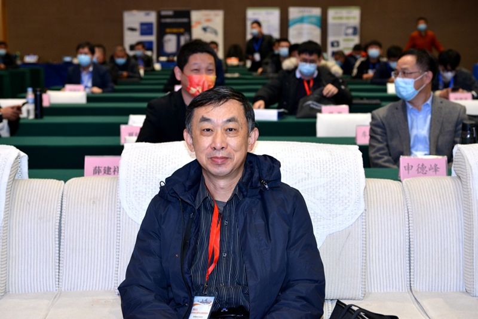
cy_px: 160
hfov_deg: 28.8
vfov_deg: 19.5
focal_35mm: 70
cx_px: 239
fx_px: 930
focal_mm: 70
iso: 1250
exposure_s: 1/60
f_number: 6.3
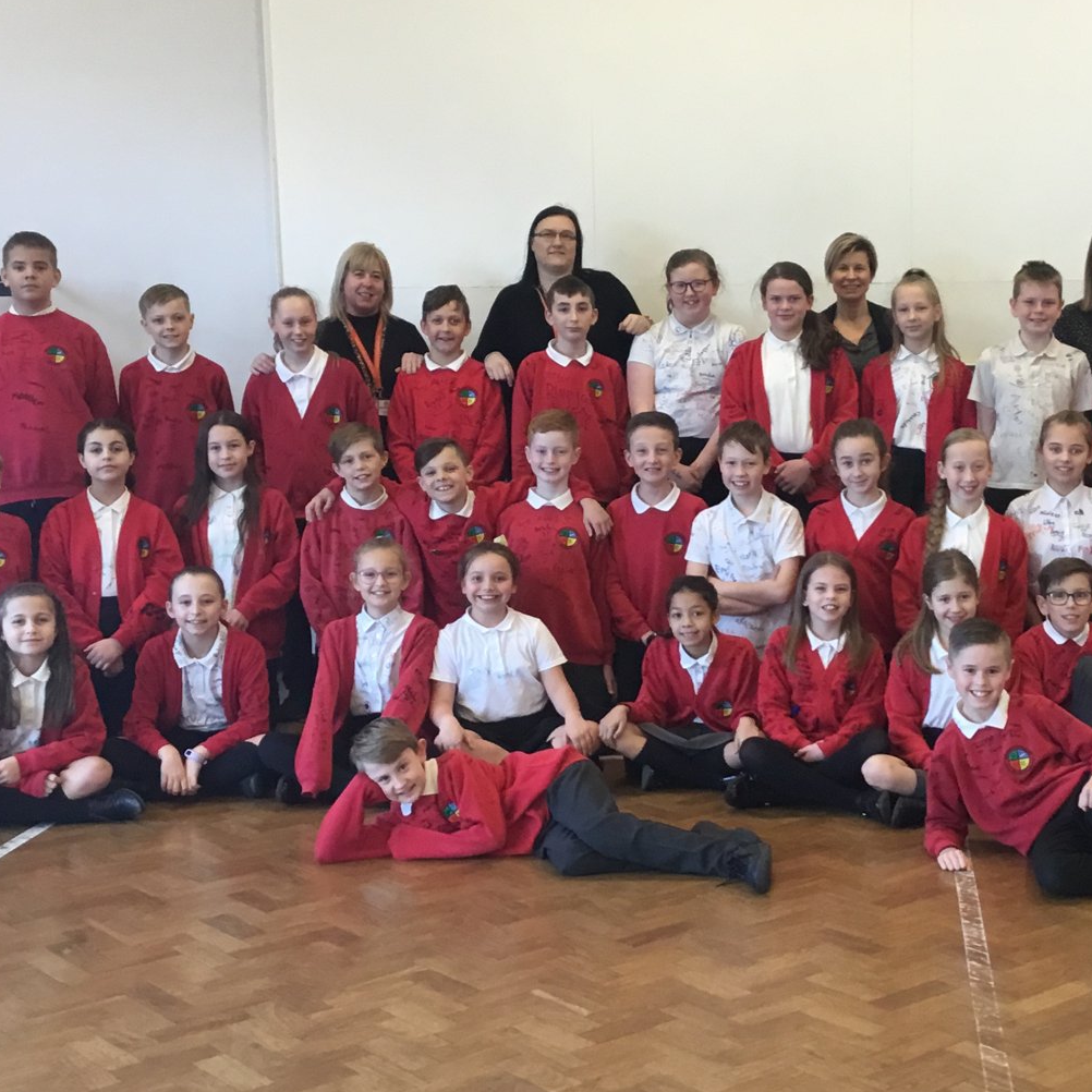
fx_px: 1999
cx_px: 791
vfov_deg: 30.6
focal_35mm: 56
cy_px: 579
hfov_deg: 30.2
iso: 100
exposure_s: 1/33
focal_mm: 3.3
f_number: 2.4
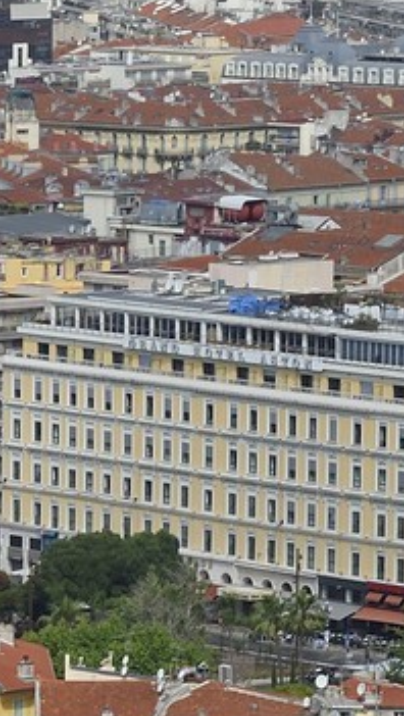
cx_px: -27
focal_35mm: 334
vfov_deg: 6.2
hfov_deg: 3.6
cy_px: 1552
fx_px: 6347
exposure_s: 1/160
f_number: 16
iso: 200
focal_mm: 70
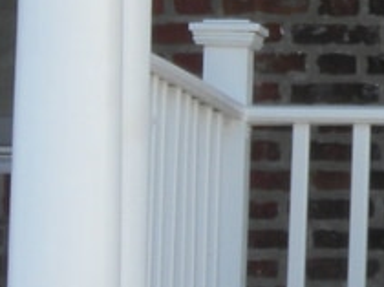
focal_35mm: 540
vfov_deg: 2.7
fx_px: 5983
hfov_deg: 3.6
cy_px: -366
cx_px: 1012
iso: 64
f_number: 5.1
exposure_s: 1/122
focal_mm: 15
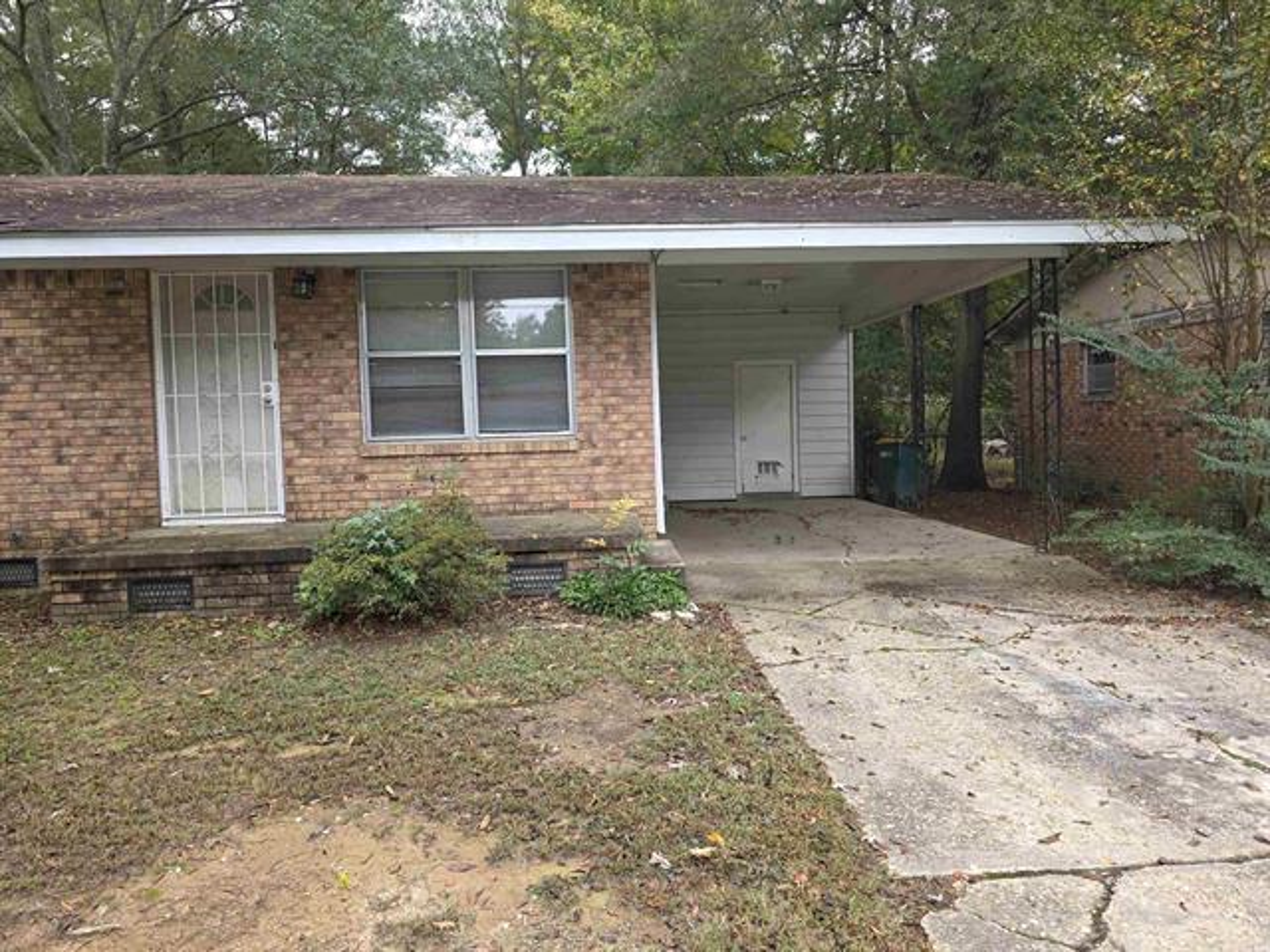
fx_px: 844
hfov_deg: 73.9
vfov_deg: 58.9
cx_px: 635
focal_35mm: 23
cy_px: 476
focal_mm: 6.3
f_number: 1.7
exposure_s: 1/180
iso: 40
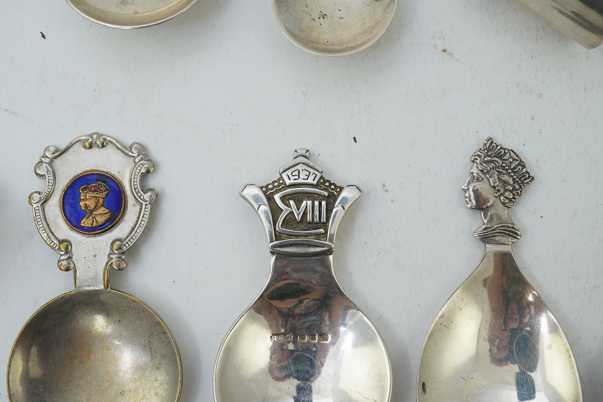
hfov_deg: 43.6
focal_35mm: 45
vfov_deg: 29.9
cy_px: 201
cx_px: 302
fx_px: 754
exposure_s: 1/50
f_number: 13
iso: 320
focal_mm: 30
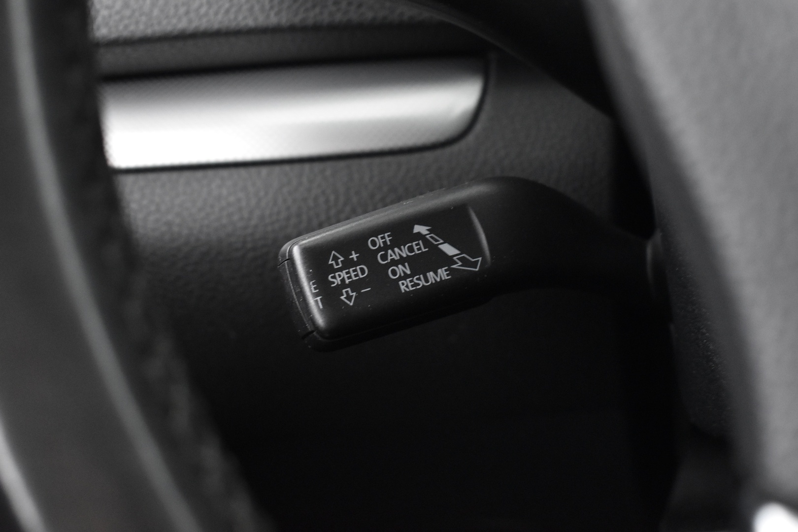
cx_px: 399
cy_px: 266
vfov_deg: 23.8
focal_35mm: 57
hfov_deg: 35.1
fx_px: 1263
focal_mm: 38
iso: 3200
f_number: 4.8
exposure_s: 1/8
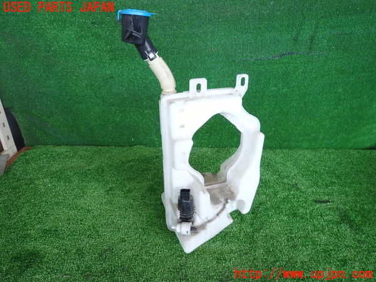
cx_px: 188
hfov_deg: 69.4
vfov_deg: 54.9
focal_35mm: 25
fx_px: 272
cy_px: 141
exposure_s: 1/60
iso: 100
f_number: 2
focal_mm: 4.5
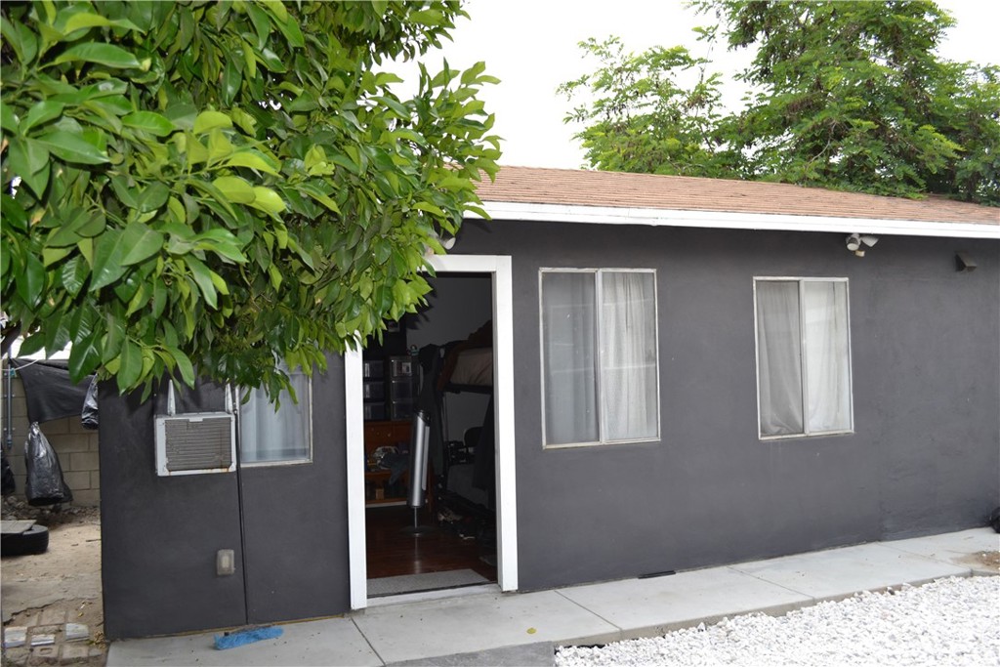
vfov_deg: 43.6
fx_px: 833
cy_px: 334
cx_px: 500
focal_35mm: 30
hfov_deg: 61.9
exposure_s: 1/200
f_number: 5
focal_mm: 20
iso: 100
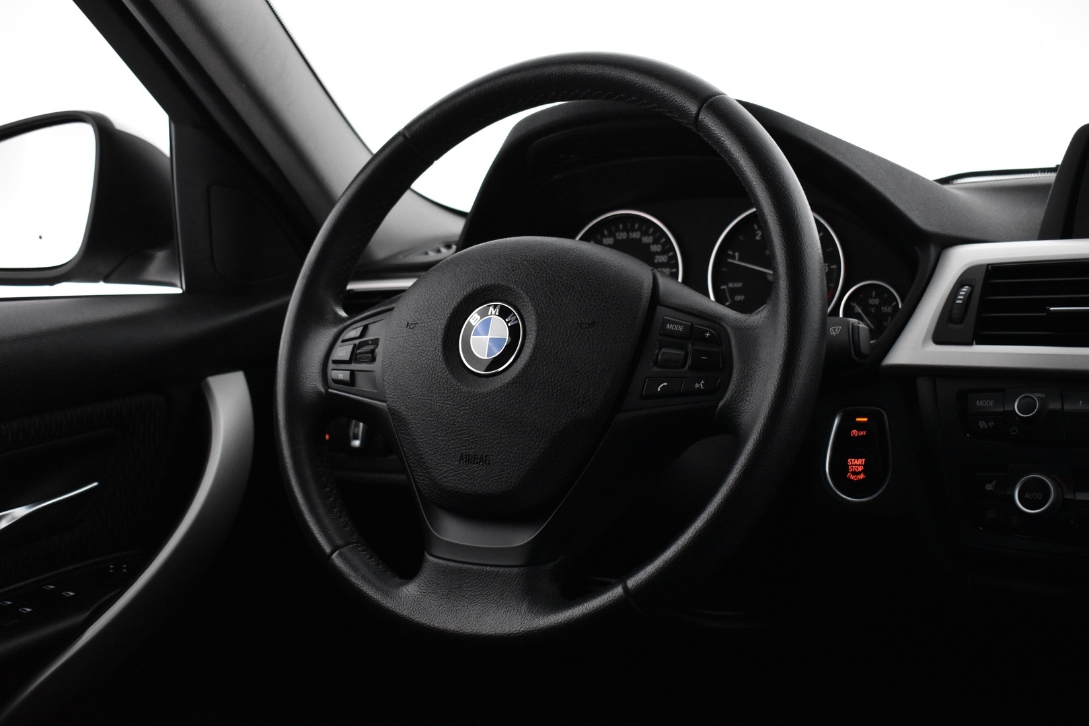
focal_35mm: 44
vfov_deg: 30.9
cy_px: 363
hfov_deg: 45.0
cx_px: 544
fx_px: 1316
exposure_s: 1/80
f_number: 4.5
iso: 3200
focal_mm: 29
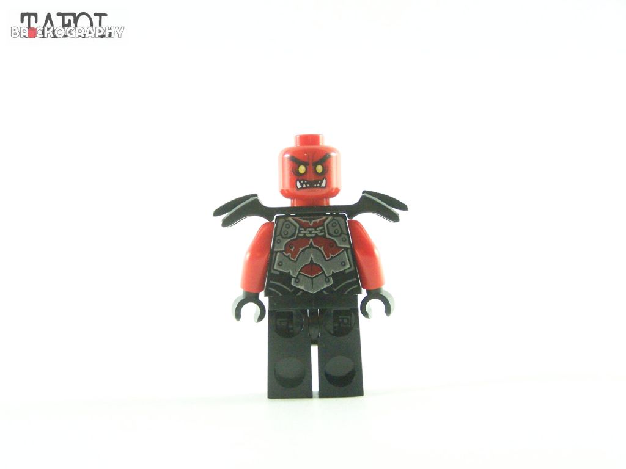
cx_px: 313
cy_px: 234
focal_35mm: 82
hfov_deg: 23.8
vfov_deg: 18.0
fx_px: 1483
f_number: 3.2
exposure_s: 1/45
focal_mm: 13.7
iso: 400
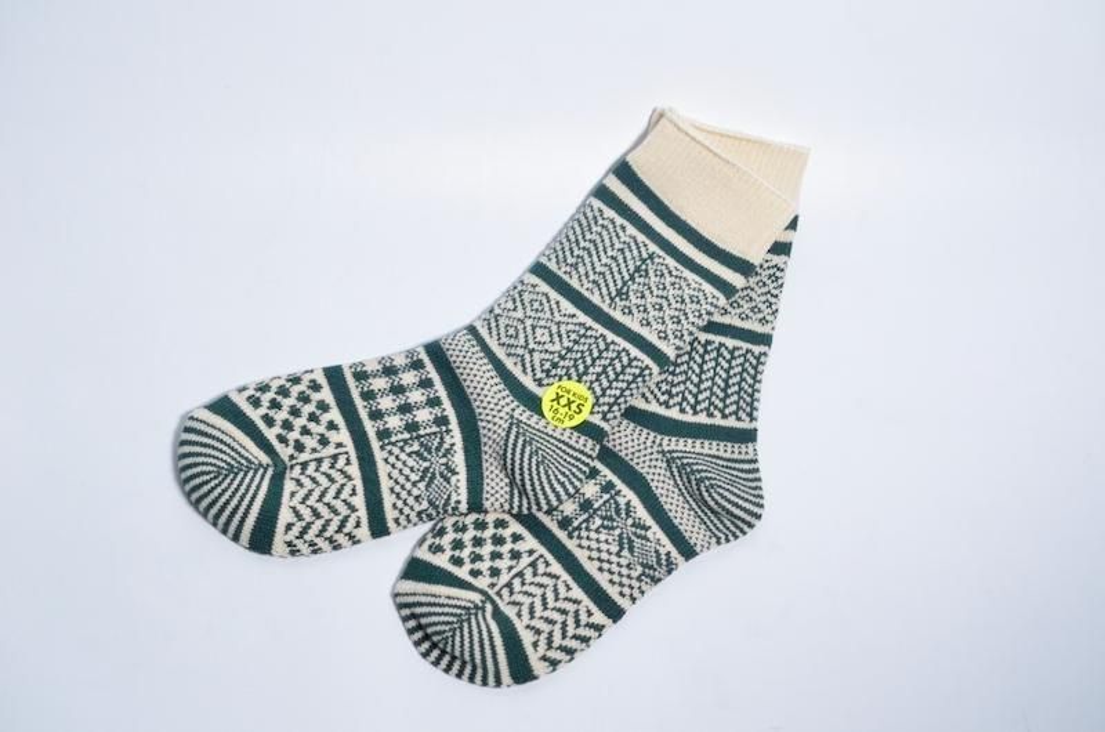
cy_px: 366
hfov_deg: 33.5
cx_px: 552
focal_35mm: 60
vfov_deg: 22.5
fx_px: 1838
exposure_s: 1/125
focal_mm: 40
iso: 800
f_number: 5.6
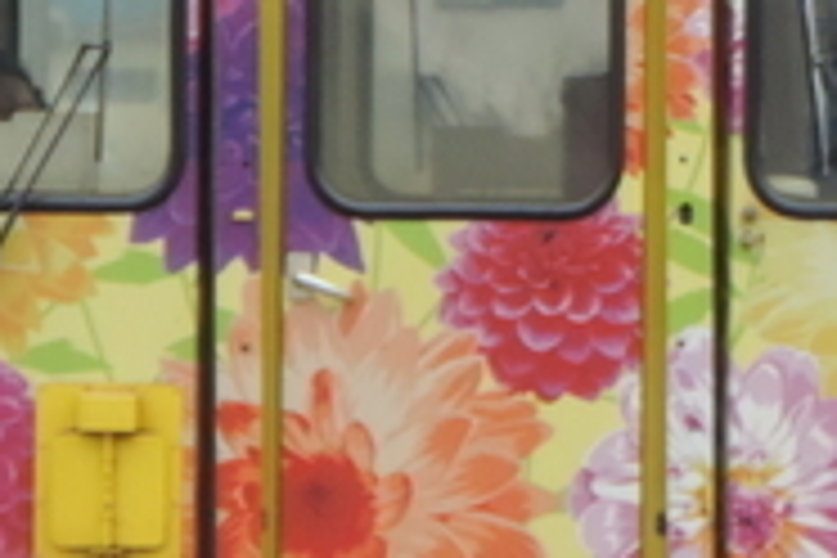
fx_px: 41614
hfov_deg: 1.2
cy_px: 140
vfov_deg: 0.8
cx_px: 999
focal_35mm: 1790
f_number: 4.8
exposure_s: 1/250
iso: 280
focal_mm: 71.3
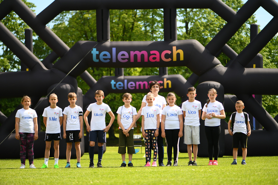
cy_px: 92
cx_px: 139
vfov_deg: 13.0
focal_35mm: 105
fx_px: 811
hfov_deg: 19.5
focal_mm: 105
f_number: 2.8
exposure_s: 1/1250
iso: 200
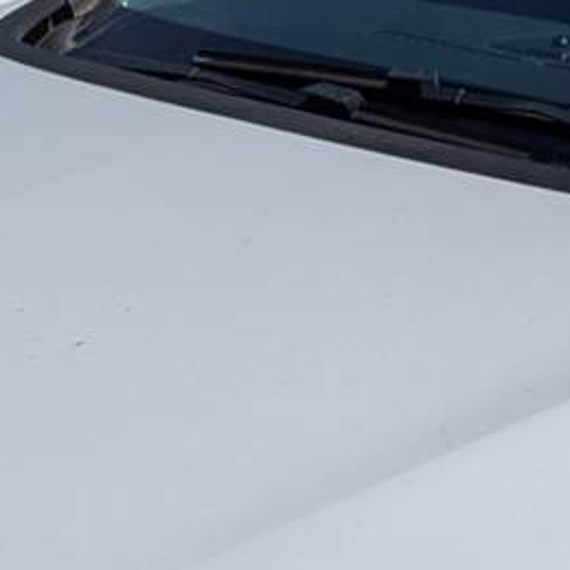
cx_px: 614
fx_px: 2180
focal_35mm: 117
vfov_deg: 14.6
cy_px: 601
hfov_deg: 14.6
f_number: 1.85
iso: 45
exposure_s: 1/6289
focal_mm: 6.81
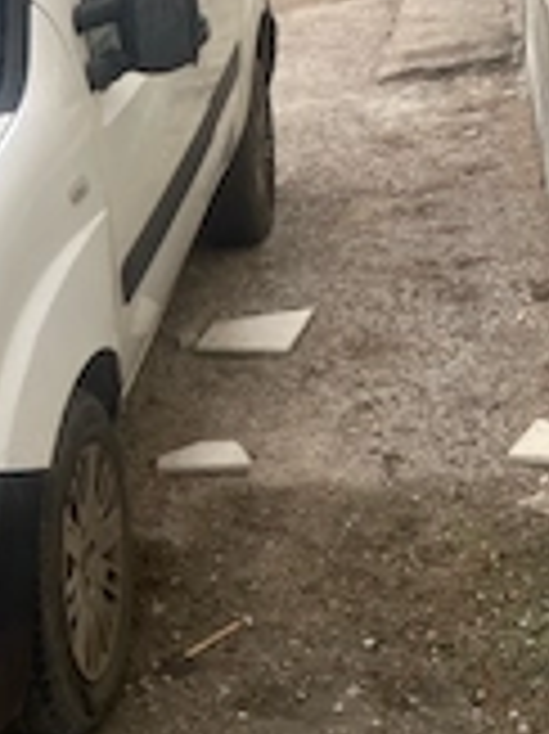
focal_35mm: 64
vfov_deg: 30.2
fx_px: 1355
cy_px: 432
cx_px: -122
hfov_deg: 21.2
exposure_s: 1/449
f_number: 1.8
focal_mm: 4.25
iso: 32
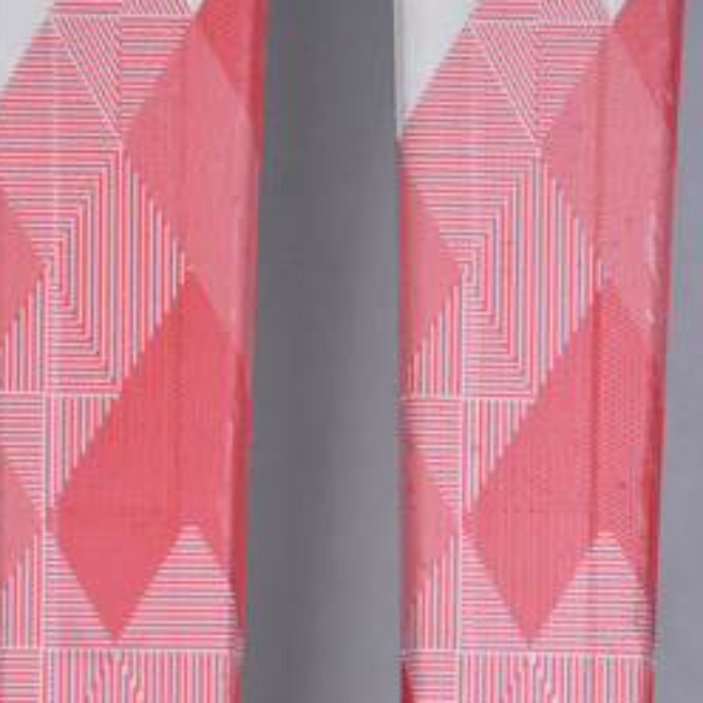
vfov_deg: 7.2
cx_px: 319
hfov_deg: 7.2
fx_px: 5578
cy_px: 629
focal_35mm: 243
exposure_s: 1/125
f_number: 9.5
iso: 3200
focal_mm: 105
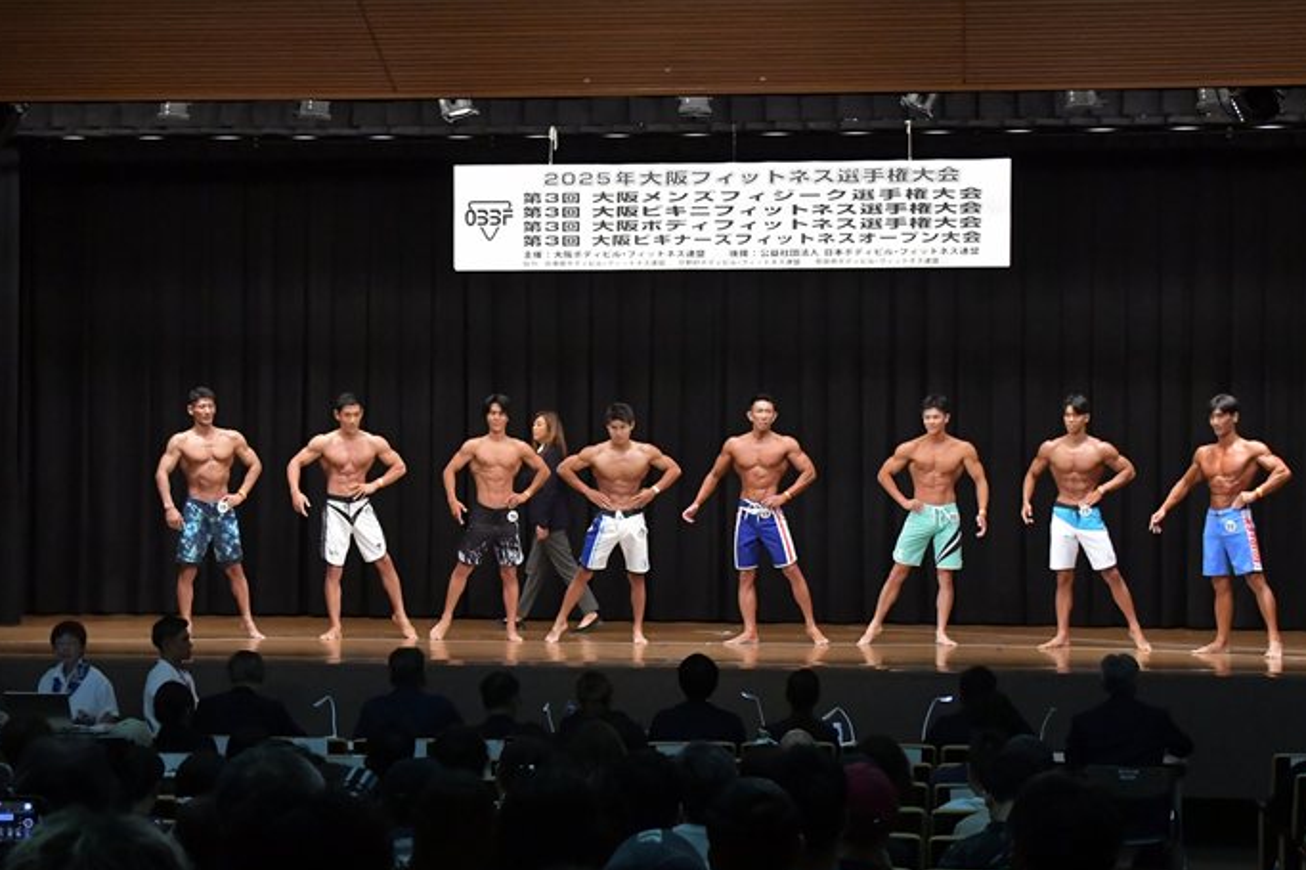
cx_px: 636
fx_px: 2756
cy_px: 491
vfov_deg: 17.9
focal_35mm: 76
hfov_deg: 26.7
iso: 6400
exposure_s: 1/400
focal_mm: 45
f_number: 5.6
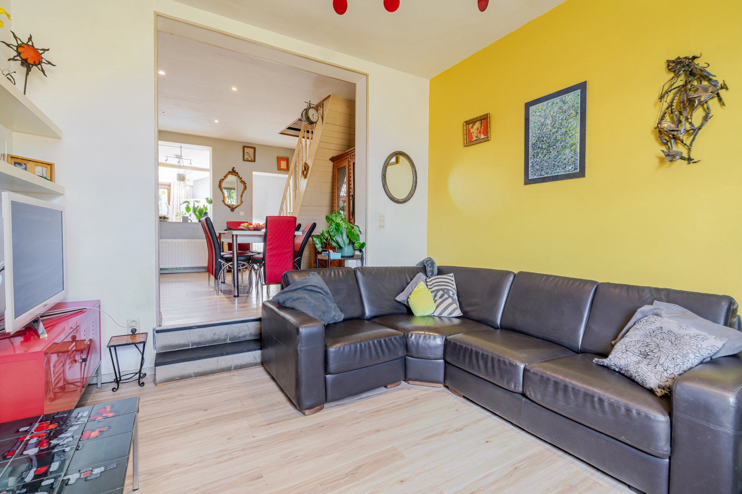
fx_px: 330
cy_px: 247
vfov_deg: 73.7
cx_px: 371
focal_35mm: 16
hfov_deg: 96.7
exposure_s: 1/25
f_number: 11
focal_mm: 16
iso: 250
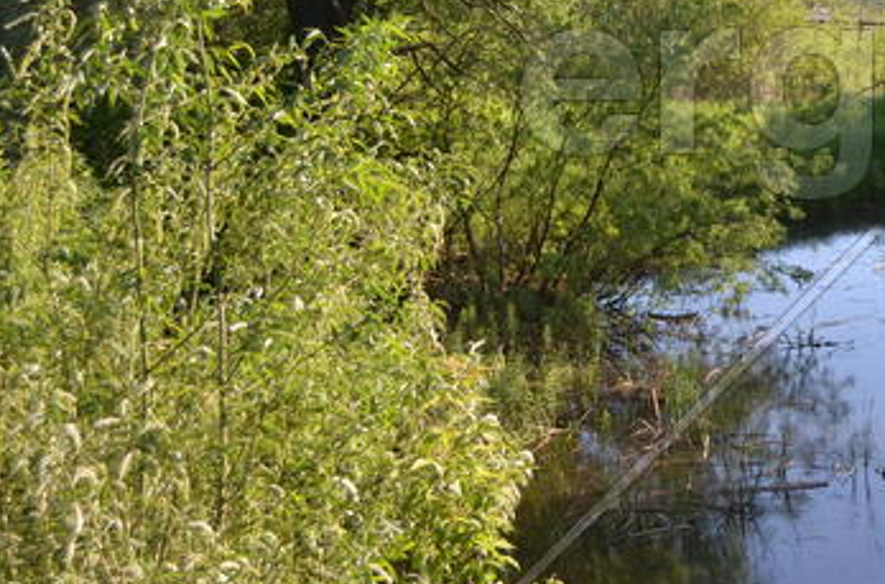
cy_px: 92
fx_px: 2230
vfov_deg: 14.8
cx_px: 1013
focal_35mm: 91
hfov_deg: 21.1
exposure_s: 1/1250
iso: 400
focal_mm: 24
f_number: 5
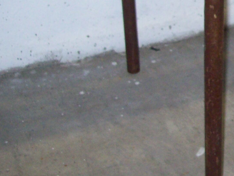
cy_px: 34
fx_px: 642
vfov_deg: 15.5
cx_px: 290
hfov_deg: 19.3
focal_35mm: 95
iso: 200
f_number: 2.7
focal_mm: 6
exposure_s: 1/64
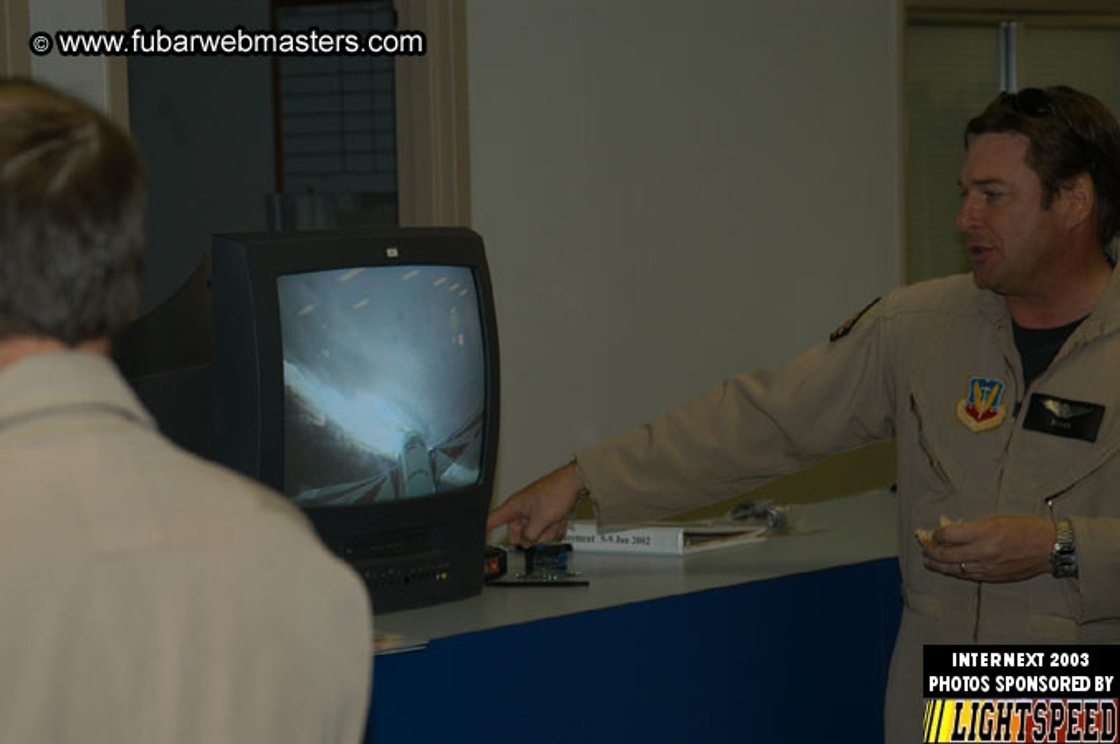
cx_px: 560
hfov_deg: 17.1
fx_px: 3730
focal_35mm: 120
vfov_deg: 11.4
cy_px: 372
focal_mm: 80
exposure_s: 1/60
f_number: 5
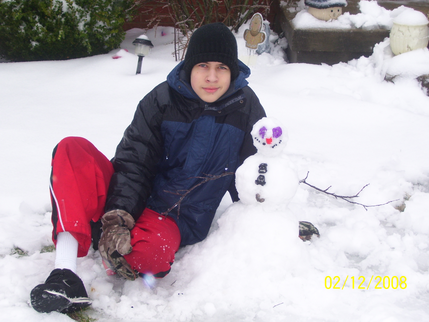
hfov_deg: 27.8
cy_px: 161
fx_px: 868
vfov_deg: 21.0
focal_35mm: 70
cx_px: 214
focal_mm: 11.6
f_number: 4
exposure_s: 1/90
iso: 80
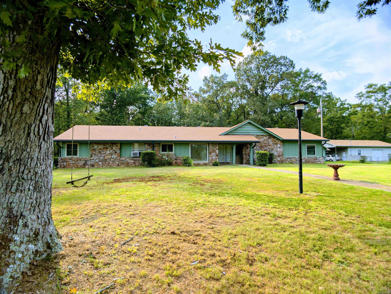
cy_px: 147
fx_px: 271
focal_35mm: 24
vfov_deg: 56.9
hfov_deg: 71.5
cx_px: 196
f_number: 1.68
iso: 20
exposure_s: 1/1070
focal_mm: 6.9
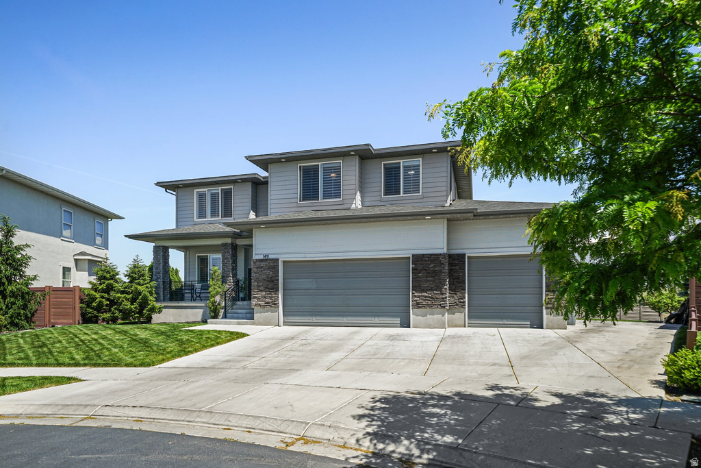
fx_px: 409
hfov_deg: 81.2
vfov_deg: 59.5
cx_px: 350
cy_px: 234
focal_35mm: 21
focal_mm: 21
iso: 100
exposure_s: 1/320
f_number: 8
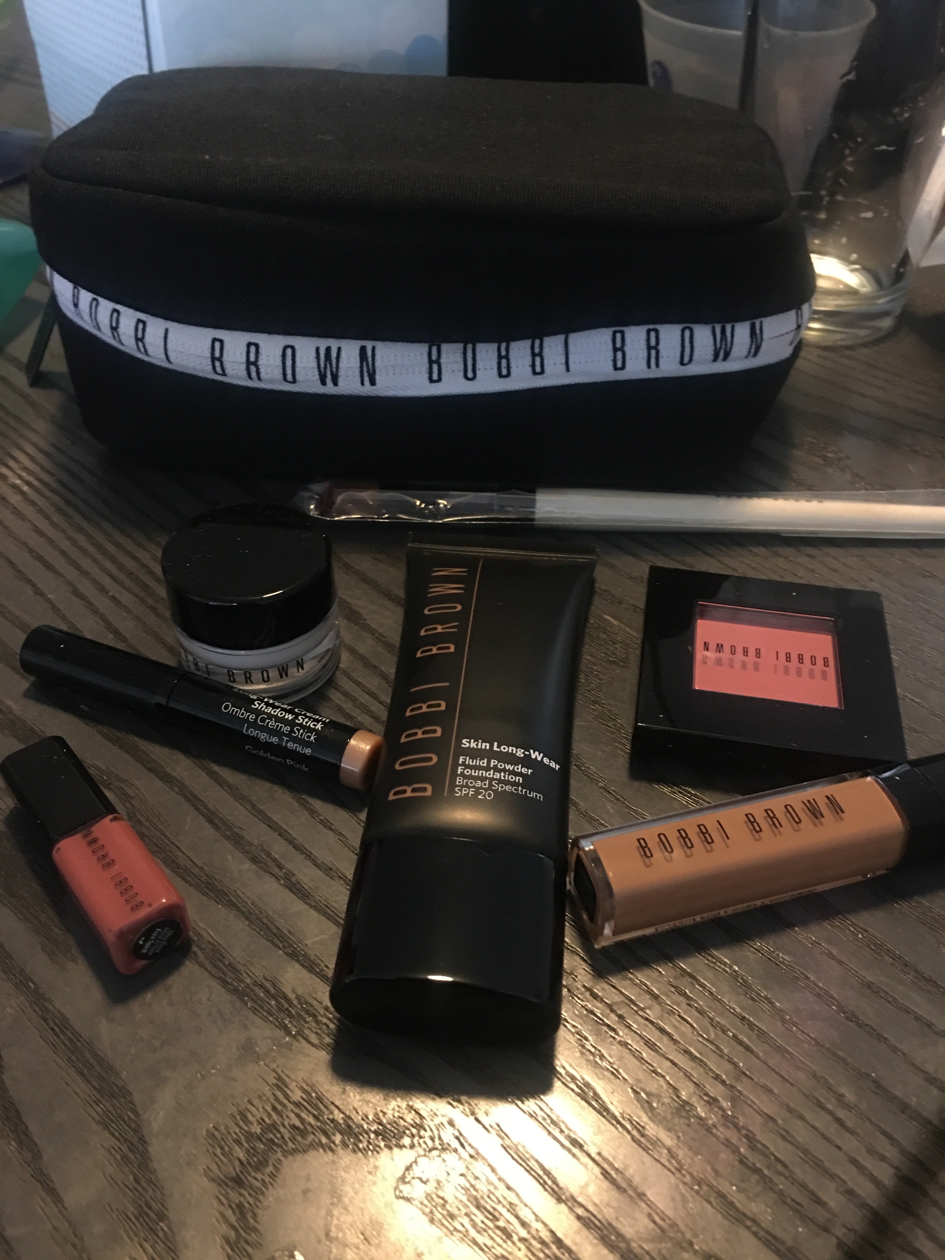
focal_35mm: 29
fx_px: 1056
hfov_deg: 48.2
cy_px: 630
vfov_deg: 61.7
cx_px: 472
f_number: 2.2
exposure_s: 1/4
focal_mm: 4.15
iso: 125
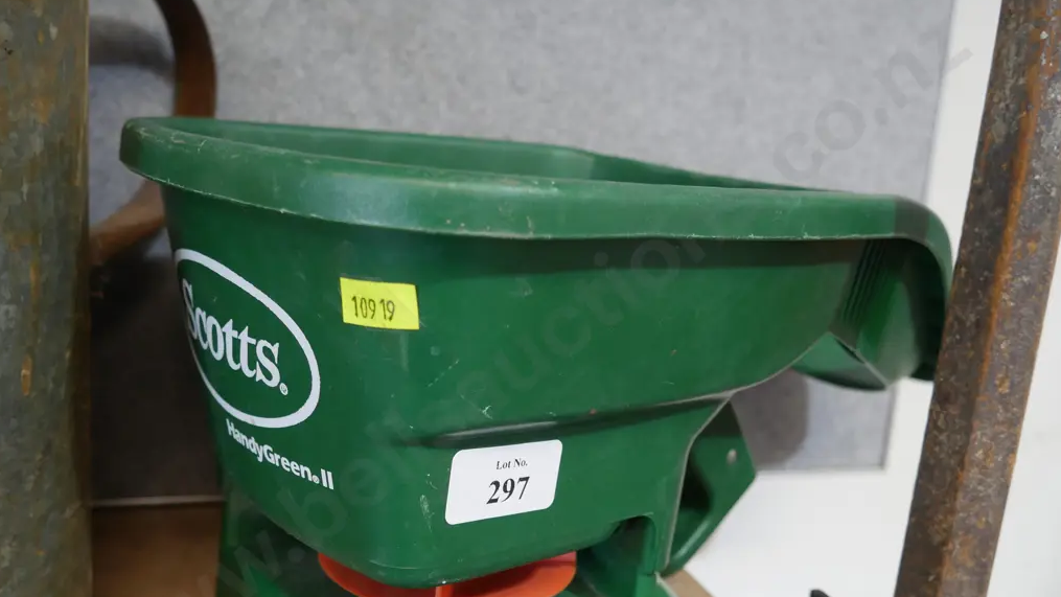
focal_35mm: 33
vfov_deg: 35.5
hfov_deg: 59.5
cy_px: 357
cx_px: 530
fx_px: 928
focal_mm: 15
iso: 800
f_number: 3.6
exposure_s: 1/60
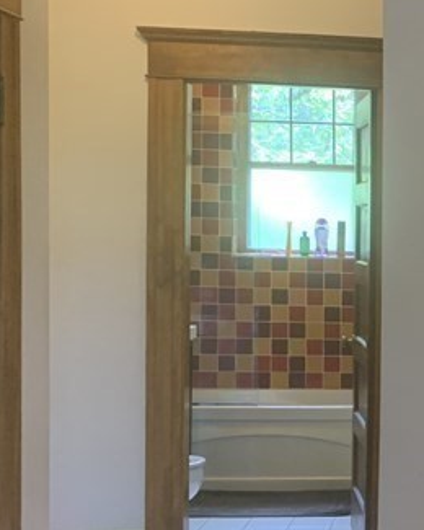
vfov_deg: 23.8
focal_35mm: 80
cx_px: 662
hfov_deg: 17.1
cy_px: 325
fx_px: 1255
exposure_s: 1/60
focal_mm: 4.25
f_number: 1.8
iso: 320
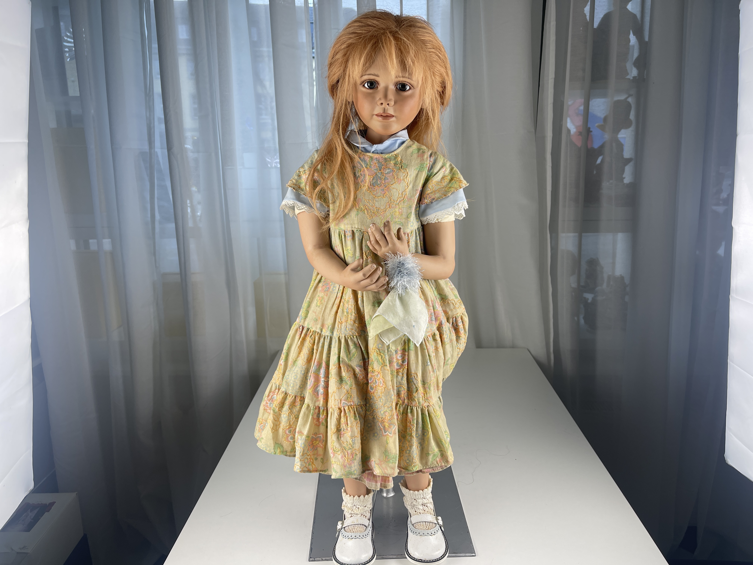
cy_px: 282
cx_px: 376
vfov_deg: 54.9
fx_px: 544
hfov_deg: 69.4
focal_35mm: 25
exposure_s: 1/115
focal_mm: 5.1
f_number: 1.6
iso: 32
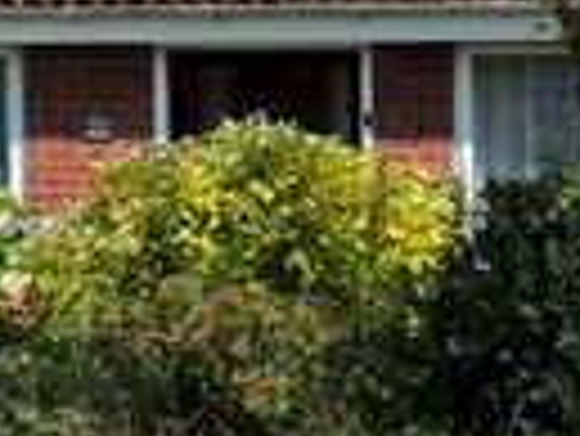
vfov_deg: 7.7
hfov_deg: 10.4
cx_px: 337
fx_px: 3186
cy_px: -169
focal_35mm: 190
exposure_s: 1/800
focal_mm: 6.2
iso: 80
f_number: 3.3
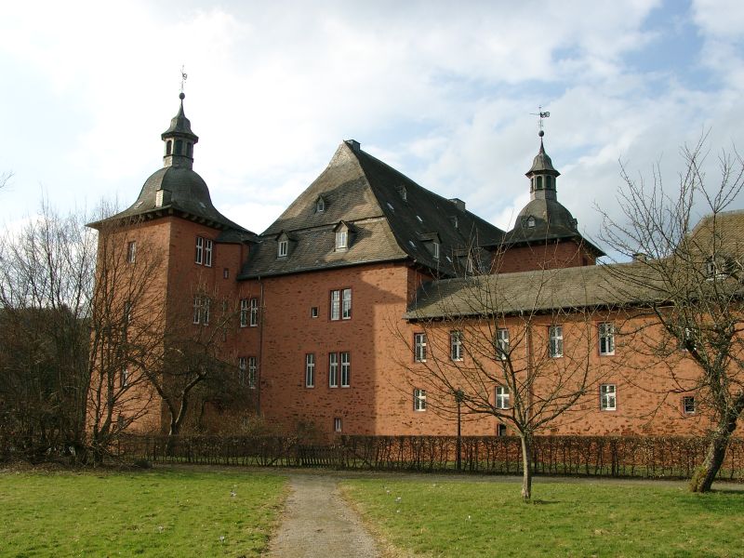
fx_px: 731
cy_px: 279
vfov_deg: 41.8
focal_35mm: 34
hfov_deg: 54.0
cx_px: 372
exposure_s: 1/460
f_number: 4
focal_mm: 7.13
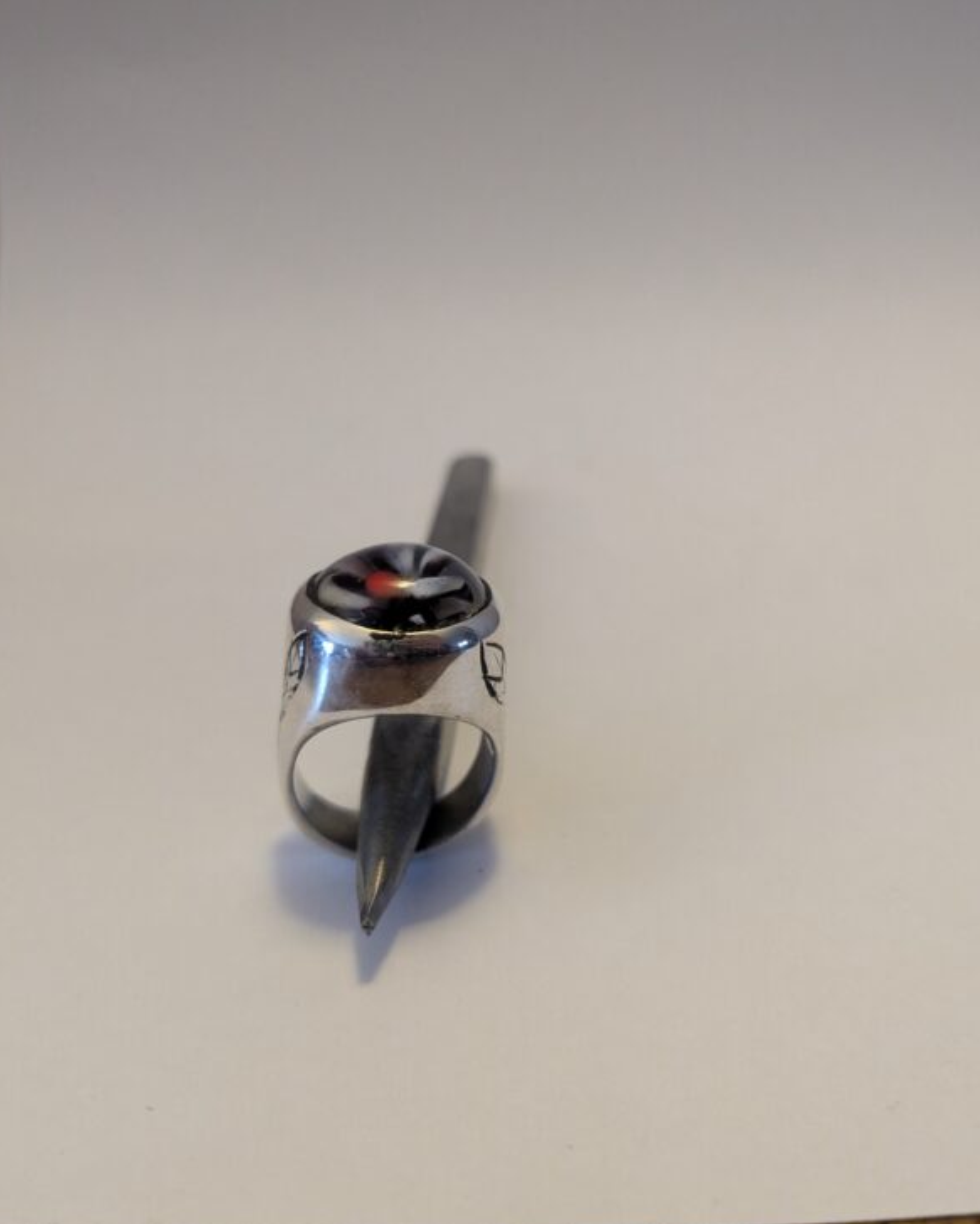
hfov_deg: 50.0
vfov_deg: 60.3
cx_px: 488
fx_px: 1051
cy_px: 562
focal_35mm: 29
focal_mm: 4.38
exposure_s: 1/50
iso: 442
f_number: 1.73
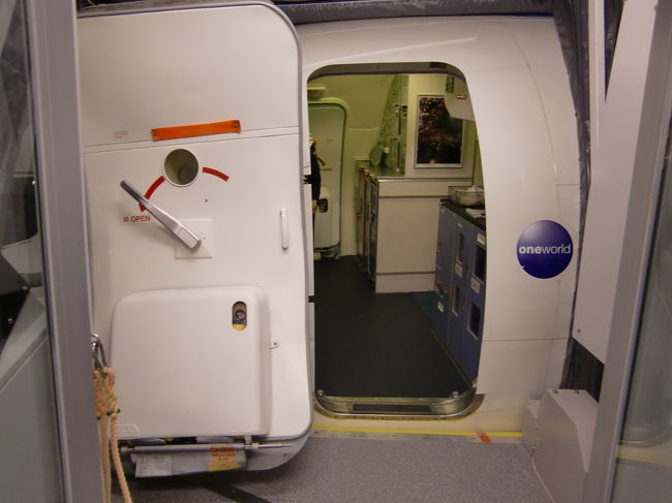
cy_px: 252
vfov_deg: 49.7
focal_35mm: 28
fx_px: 543
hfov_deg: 63.5
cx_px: 336
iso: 200
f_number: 2.6
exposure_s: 1/60
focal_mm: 4.9
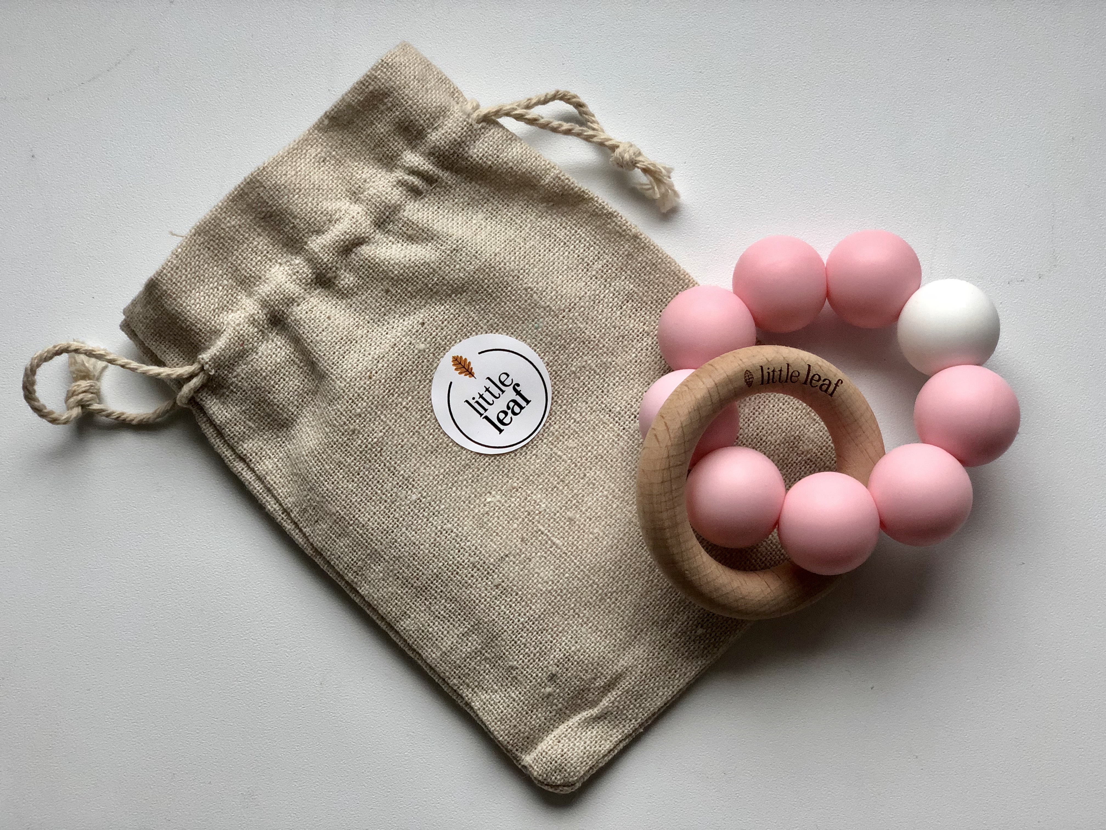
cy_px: 415
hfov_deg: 36.8
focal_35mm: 52
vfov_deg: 28.0
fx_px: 1661
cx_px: 553
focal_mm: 6
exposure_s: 1/50
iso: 100
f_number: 2.4
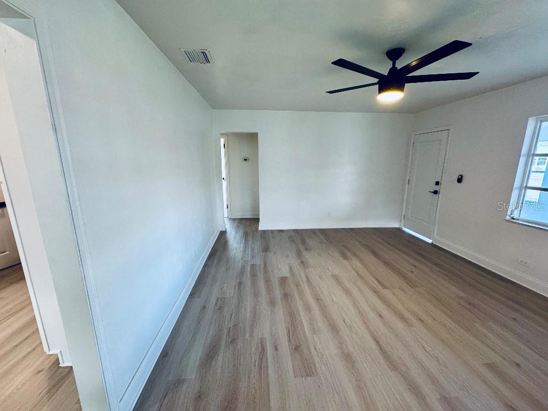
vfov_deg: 85.7
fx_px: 222
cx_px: 274
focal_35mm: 14
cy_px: 206
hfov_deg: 102.1
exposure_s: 1/120
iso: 200
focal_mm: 2.22
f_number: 2.2
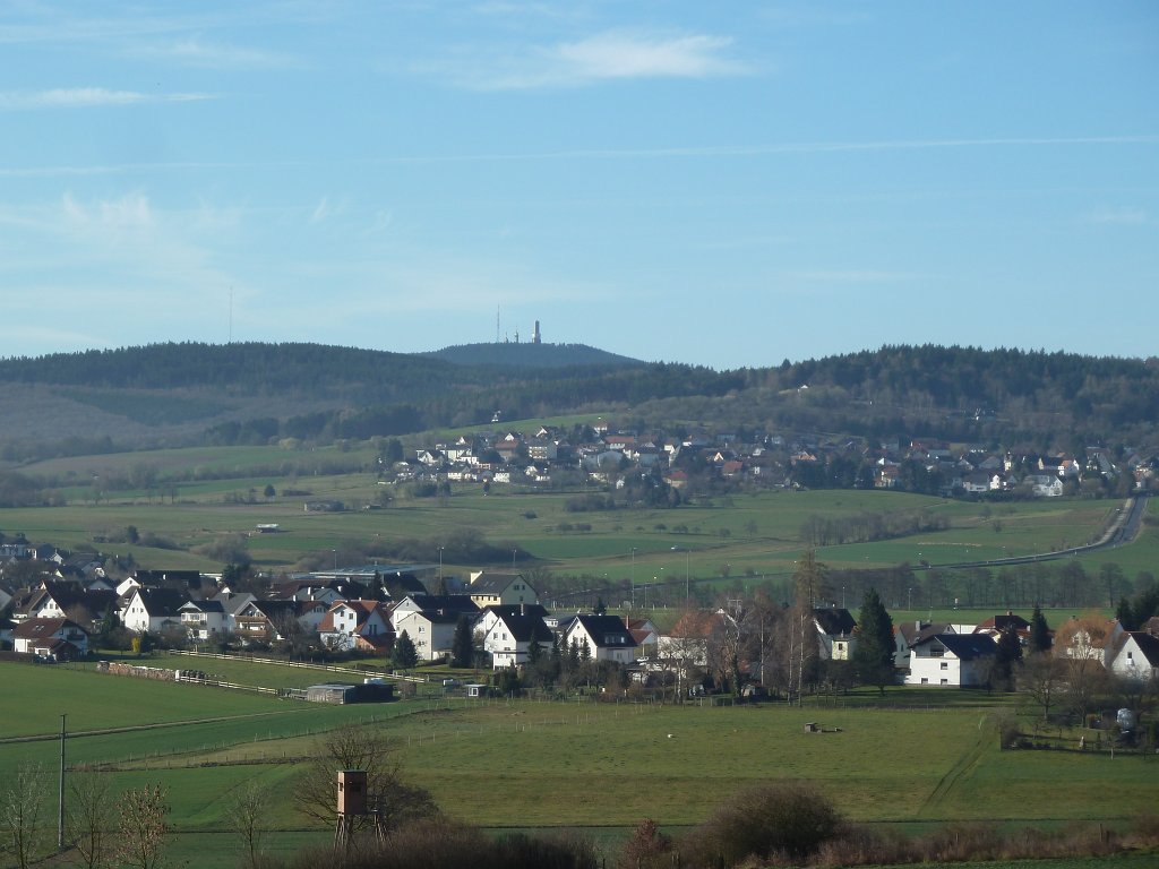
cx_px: 580
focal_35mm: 119
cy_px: 434
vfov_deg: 12.5
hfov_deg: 16.6
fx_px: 3984
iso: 80
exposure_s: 1/400
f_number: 4.4
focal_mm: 19.5
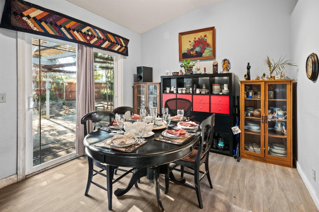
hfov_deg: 93.3
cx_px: 160
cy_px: 106
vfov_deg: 70.4
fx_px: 151
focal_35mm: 17
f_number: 8
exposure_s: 4
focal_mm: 17
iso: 100
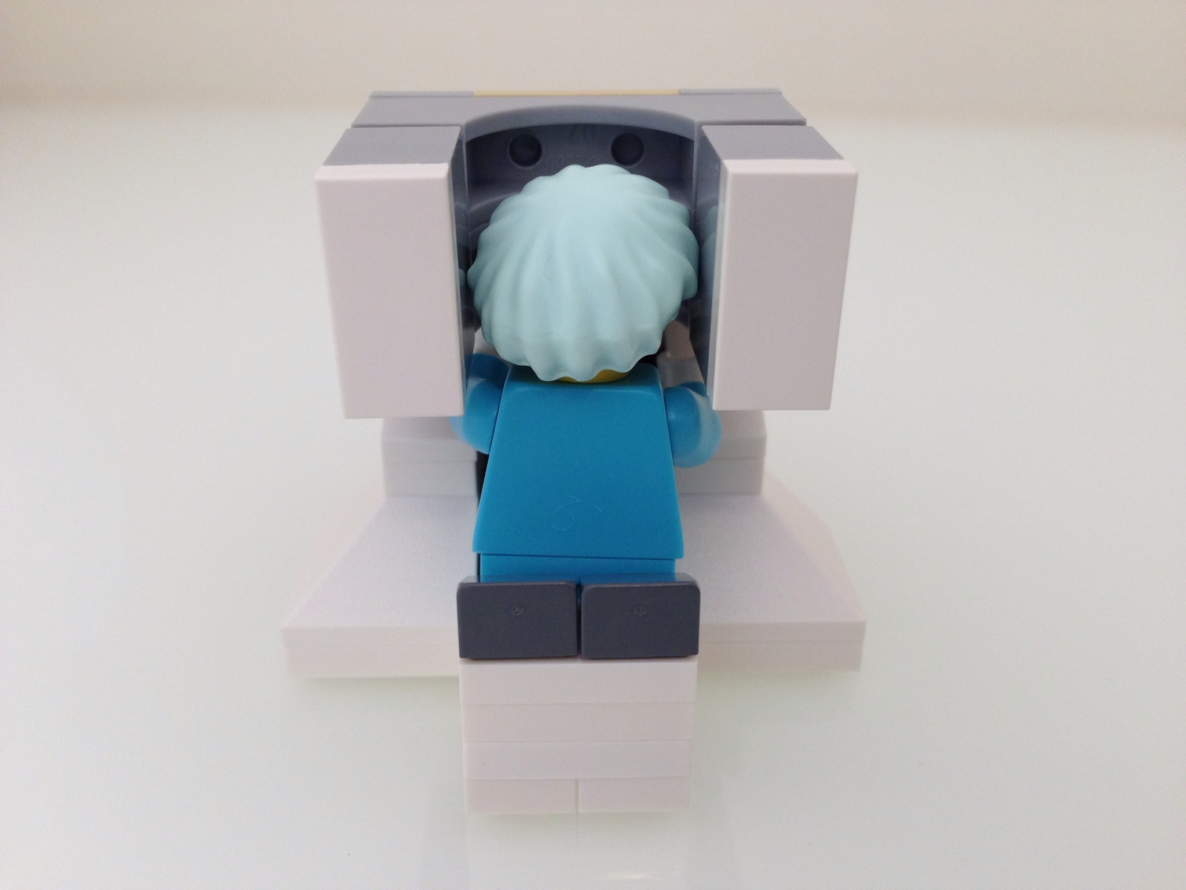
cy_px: 445
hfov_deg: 55.4
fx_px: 1131
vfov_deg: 42.9
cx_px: 593
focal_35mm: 33
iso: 100
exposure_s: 1/120
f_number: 2.4
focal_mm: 4.13
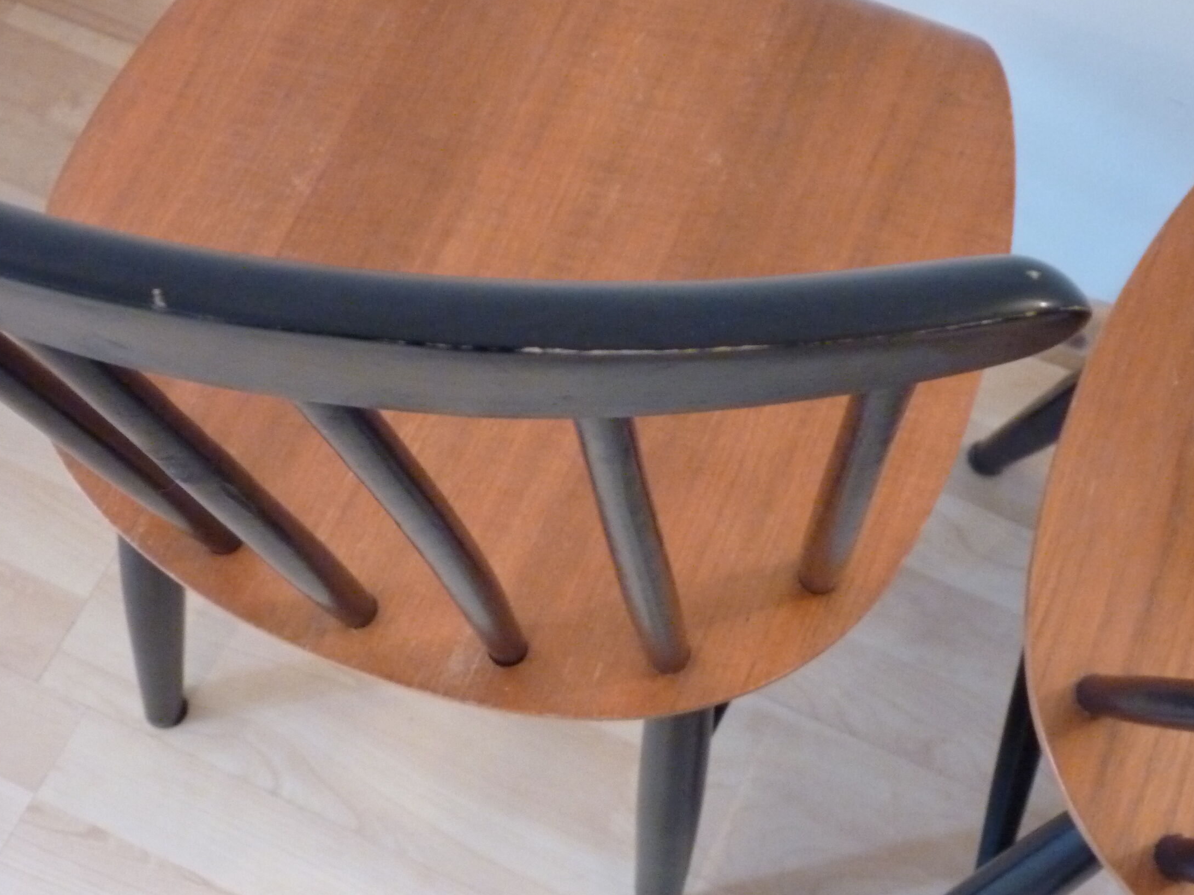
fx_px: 1656
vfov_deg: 30.3
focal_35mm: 48
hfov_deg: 39.7
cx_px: 613
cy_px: 459
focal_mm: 7.3
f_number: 3
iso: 800
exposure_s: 1/15
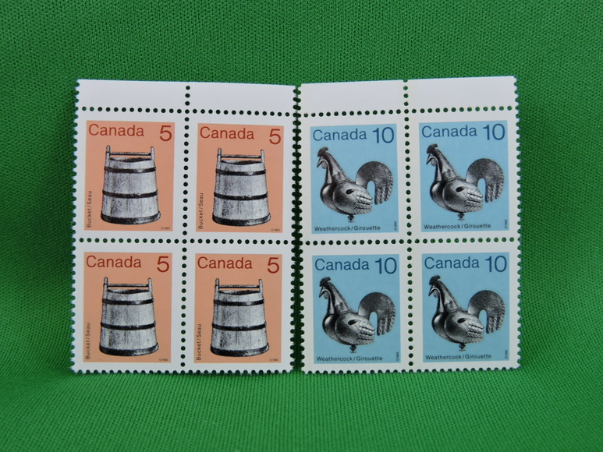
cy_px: 226
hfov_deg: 55.3
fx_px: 575
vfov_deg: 43.0
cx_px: 302
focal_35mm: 33
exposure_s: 1/125
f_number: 3.6
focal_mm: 5.9
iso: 280
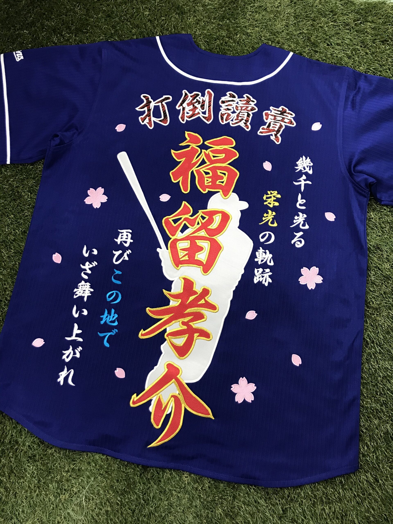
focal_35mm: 28
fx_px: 424
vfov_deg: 63.4
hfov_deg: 49.7
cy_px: 262
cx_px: 196
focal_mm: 3.99
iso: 32
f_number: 1.8
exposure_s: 1/30
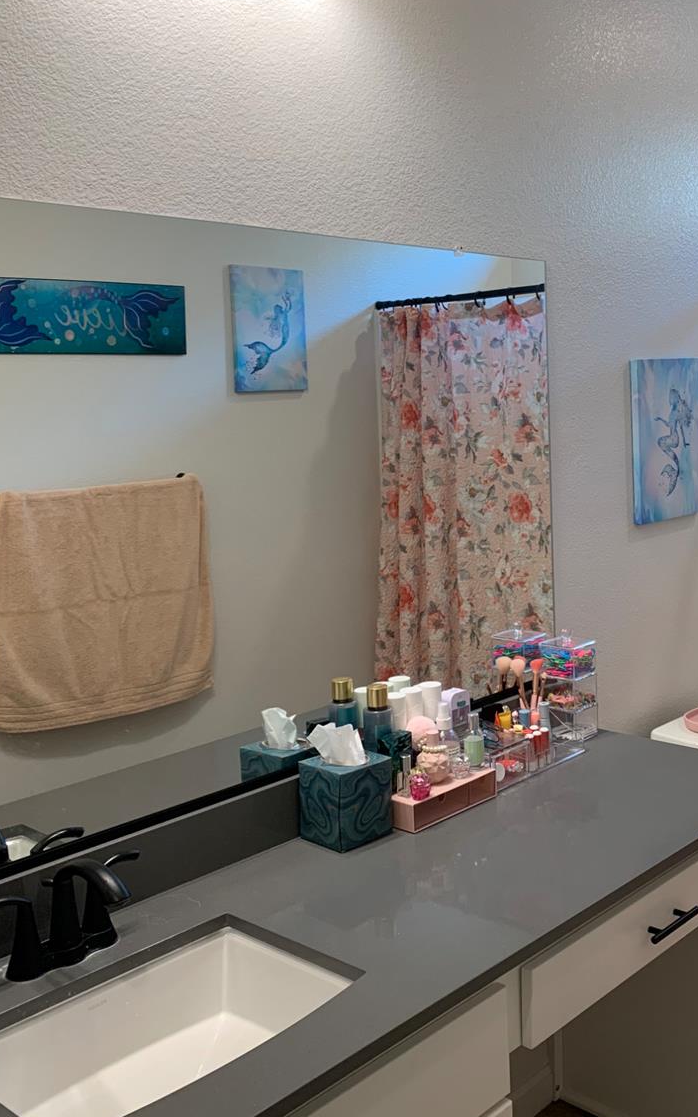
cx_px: 504
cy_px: 467
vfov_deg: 52.5
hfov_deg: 33.9
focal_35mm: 37
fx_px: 1126
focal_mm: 4.25
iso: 80
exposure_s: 1/120
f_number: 1.8
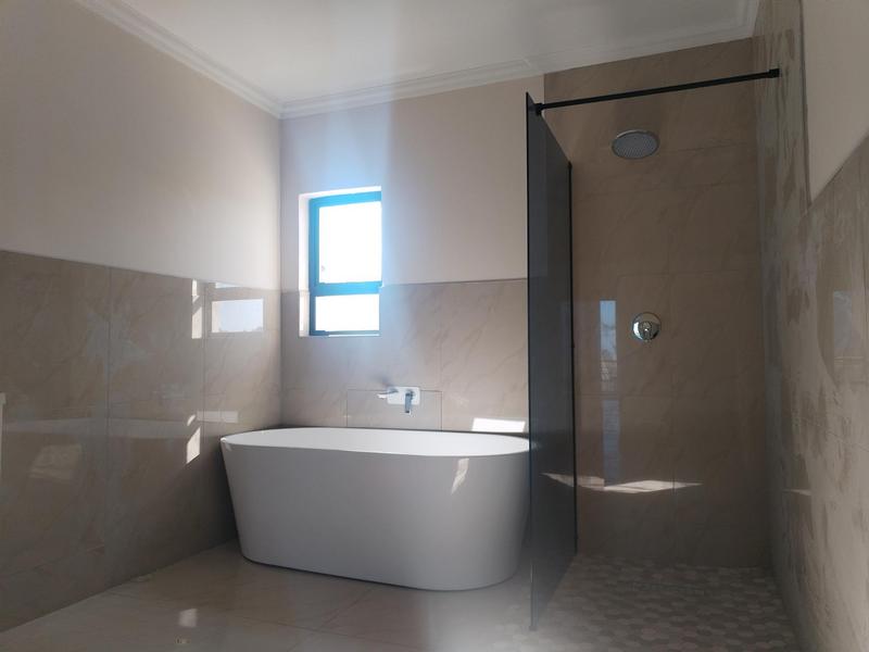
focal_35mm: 26
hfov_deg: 67.3
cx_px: 434
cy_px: 326
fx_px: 653
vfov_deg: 53.1
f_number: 1.8
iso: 177
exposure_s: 1/120
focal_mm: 4.75
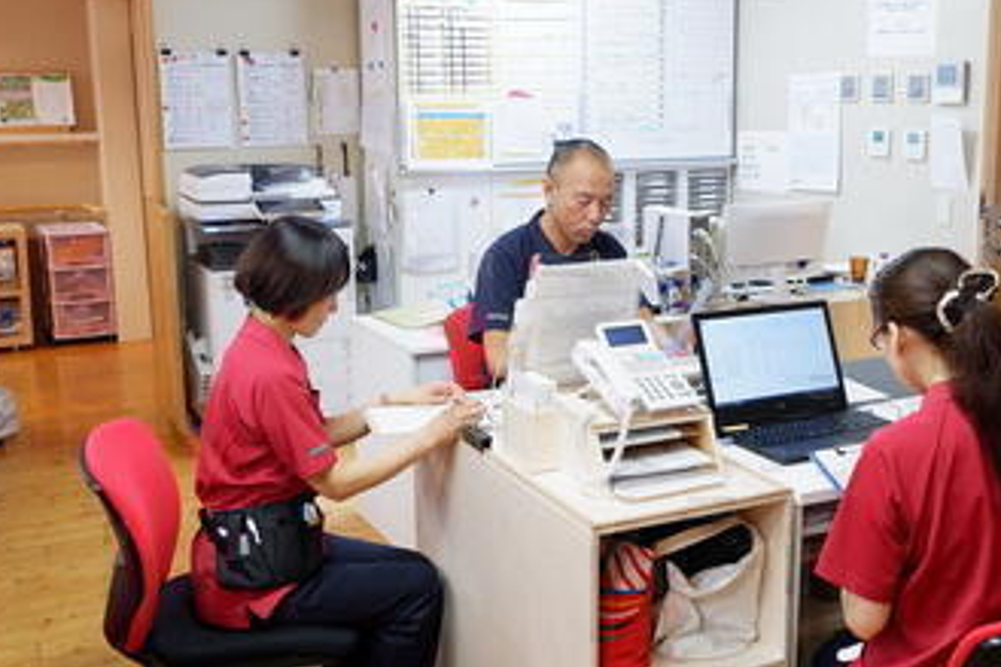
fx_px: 1167
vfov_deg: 31.9
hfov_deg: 46.0
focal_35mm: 42
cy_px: 326
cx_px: 627
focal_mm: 15
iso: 1000
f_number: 4.5
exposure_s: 1/18
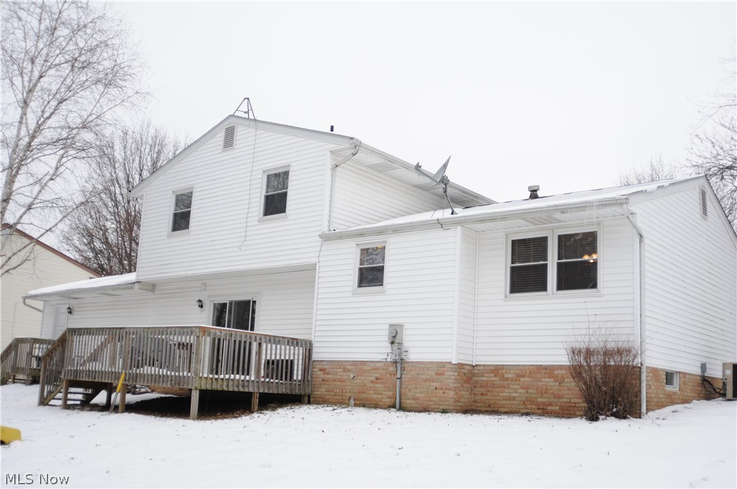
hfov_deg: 53.2
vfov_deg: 36.8
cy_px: 244
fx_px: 736
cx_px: 368
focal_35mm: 36
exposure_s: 1/1000
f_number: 2.8
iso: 250
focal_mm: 24
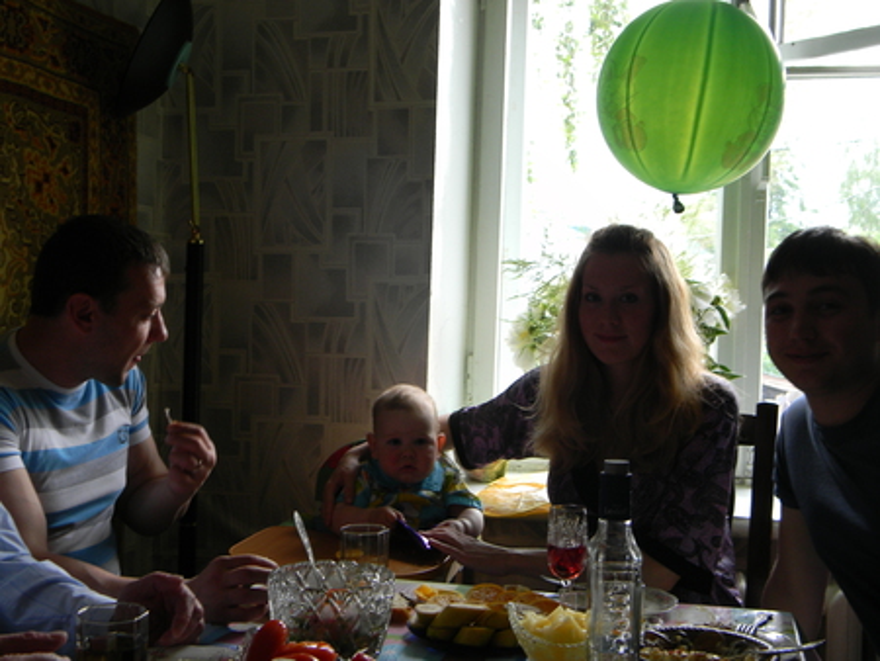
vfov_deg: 35.2
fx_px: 1043
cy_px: 330
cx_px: 440
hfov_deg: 45.8
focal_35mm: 41
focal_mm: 7.3
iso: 100
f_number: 3.8
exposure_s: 1/30
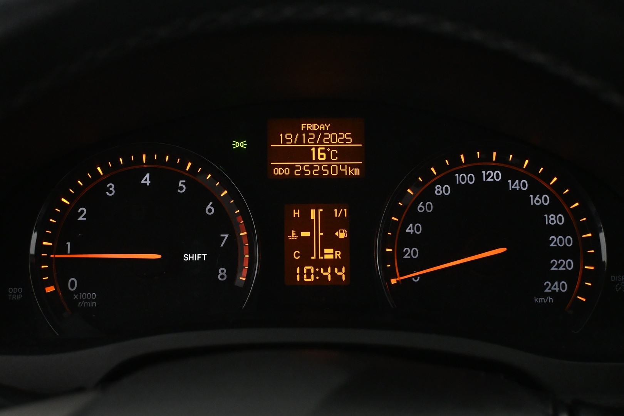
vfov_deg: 26.5
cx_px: 312
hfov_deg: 38.9
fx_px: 884
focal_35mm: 51
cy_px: 208
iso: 4500
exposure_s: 1/50
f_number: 5
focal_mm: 34
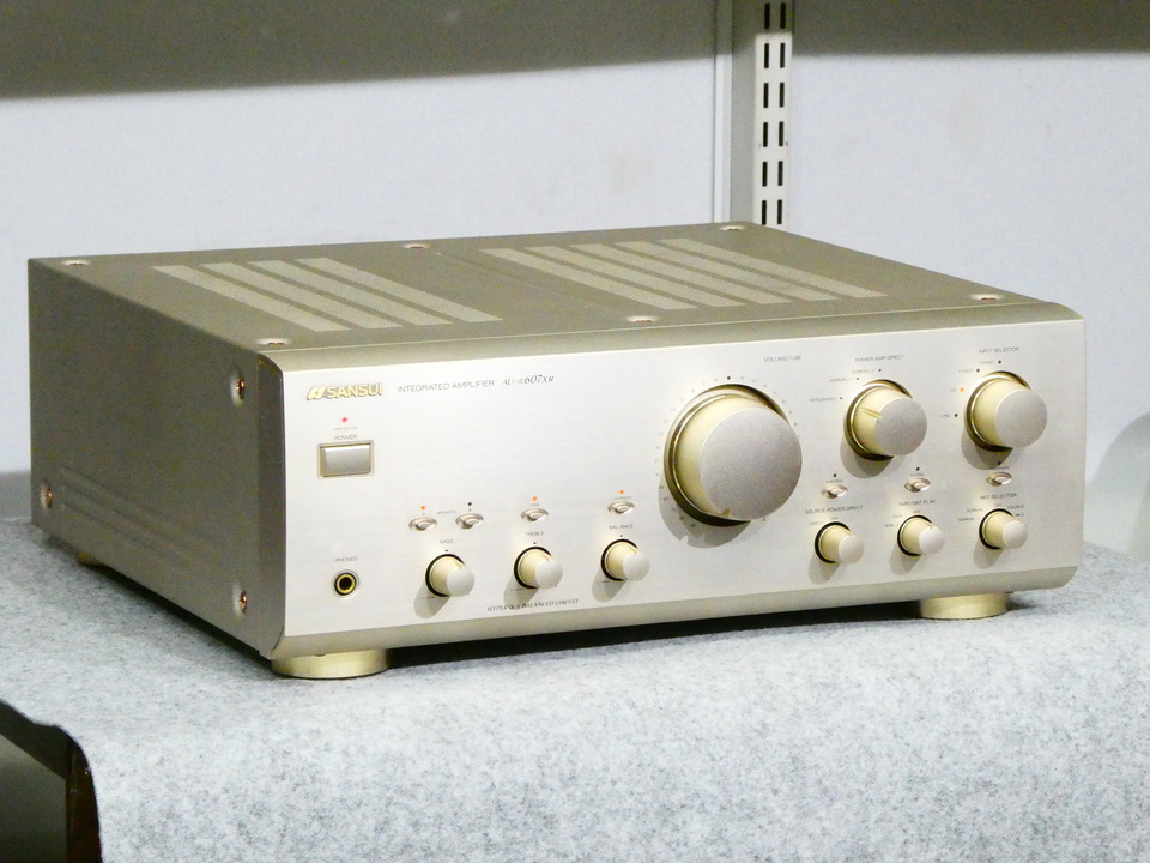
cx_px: 575
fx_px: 4751
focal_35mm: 143
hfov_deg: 13.8
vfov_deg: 10.4
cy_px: 432
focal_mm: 25.6
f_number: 5.6
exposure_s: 1/40
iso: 1600
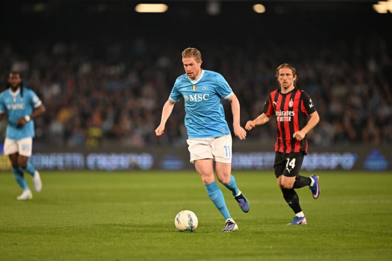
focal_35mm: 400
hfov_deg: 5.2
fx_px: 4354
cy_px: 130
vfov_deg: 3.4
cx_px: 196
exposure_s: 1/1600
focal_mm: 400
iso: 2500
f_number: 2.8
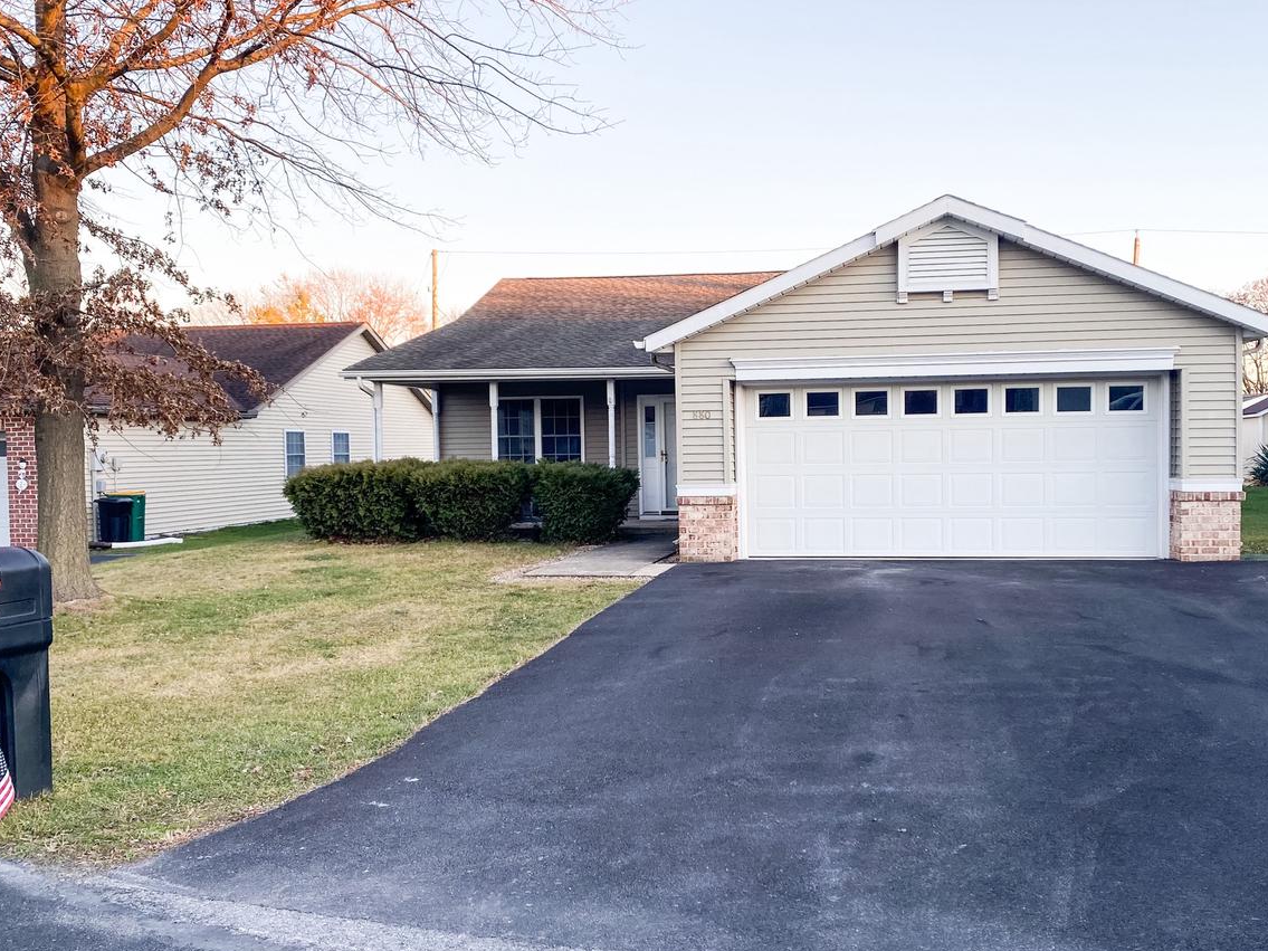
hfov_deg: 55.1
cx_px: 735
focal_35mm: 33
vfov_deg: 42.9
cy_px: 513
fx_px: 1209
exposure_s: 1/217
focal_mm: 4.25
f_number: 1.8
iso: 32
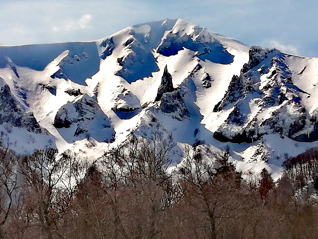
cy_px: 120
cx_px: 159
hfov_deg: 18.9
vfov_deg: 14.2
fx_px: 955
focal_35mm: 104
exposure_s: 1/4651
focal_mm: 3.46
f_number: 2.2
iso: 50
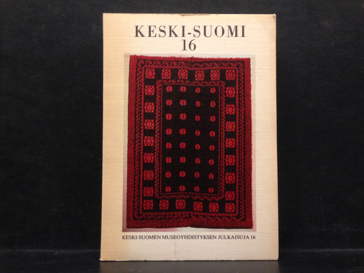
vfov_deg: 42.9
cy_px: 136
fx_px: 347
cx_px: 182
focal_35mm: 33
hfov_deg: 55.4
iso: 160
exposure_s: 1/20
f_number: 2.4
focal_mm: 4.12
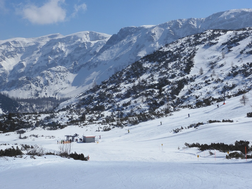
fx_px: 415
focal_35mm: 57
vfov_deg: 25.6
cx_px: 126
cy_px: 94
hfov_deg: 33.8
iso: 100
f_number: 5
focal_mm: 10.2
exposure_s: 1/2000
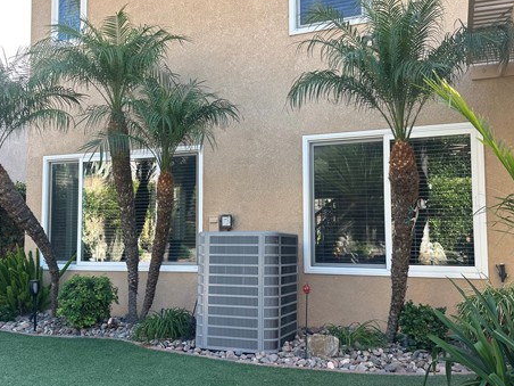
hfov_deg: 54.0
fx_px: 505
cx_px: 259
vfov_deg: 41.8
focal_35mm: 34
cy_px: 192
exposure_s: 1/384
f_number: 1.78
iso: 80
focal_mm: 6.86
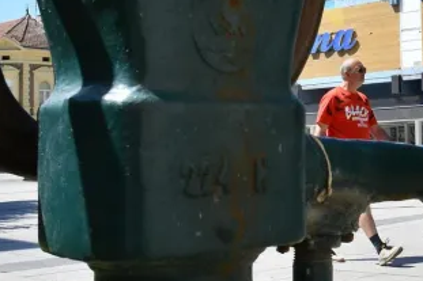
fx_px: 775
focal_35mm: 66
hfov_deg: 28.6
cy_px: 92
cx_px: 427
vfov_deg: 20.5
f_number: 16
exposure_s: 1/1000
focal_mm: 18
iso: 1250
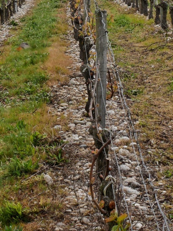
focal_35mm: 169
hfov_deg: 8.8
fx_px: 1126
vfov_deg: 11.6
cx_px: 149
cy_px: 0
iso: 200
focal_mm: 30
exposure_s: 1/125
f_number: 10
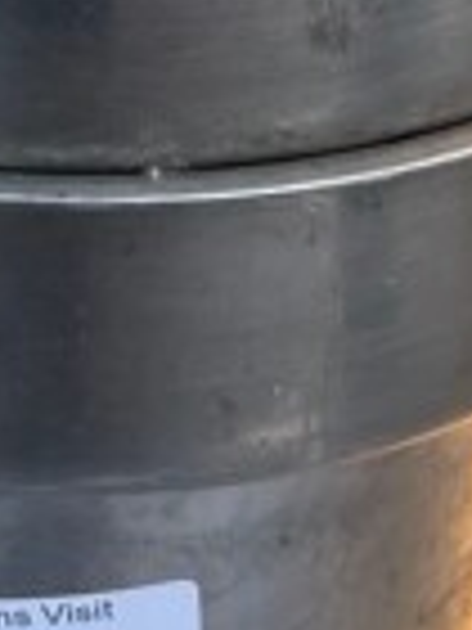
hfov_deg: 9.8
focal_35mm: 151
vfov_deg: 12.5
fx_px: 2745
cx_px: 99
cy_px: -295
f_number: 1.6
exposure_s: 1/283
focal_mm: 5.1
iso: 32
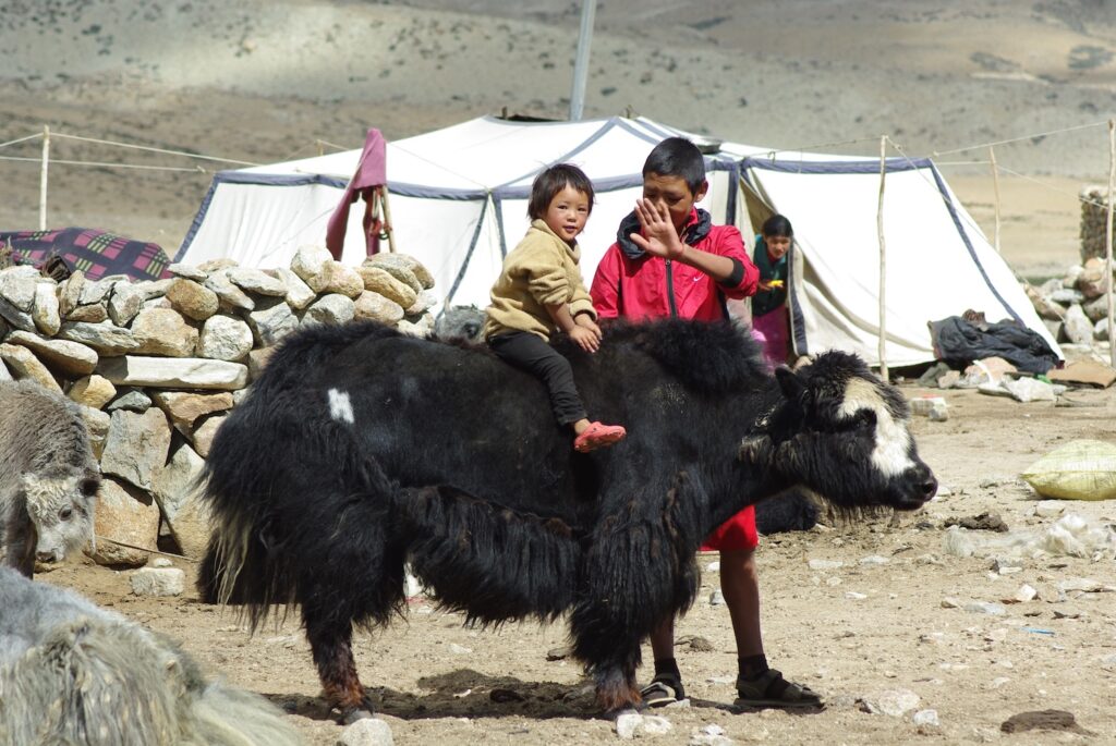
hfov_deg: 10.3
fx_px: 6175
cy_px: 373
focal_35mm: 199
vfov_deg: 6.9
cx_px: 558
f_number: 8
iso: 100
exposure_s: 1/250
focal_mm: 133
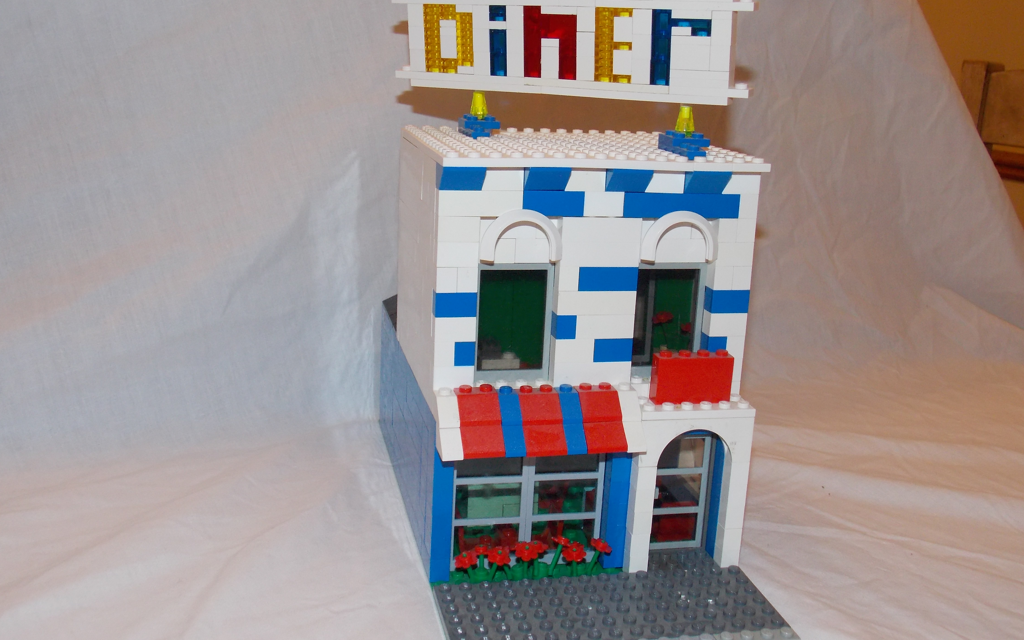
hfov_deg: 52.7
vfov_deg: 34.4
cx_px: 507
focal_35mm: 37
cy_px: 317
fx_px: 1033
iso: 200
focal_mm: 6.1
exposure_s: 1/30
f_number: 3.4
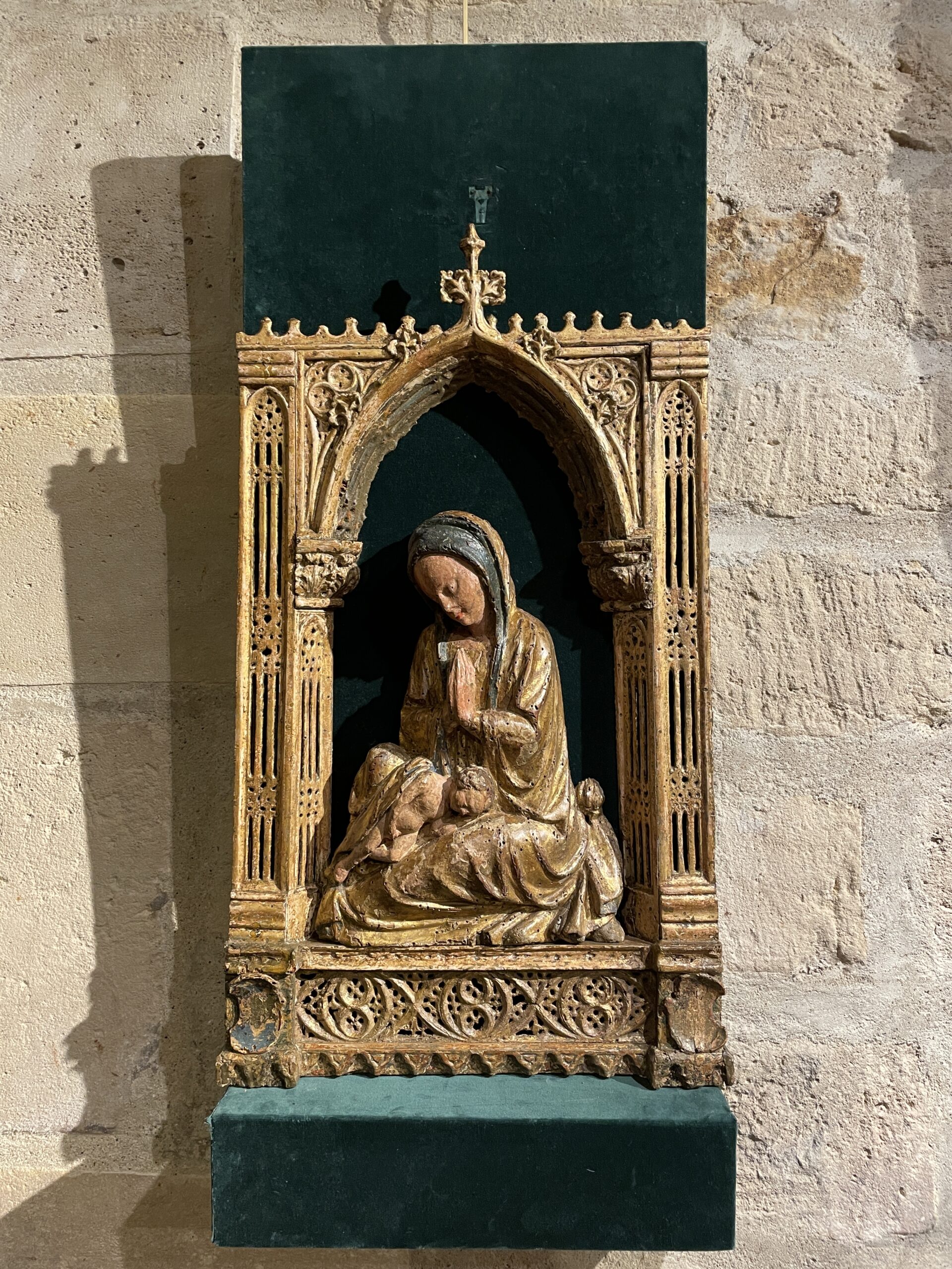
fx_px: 953
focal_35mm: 26
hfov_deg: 53.1
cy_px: 634
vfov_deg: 67.3
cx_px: 476
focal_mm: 4.2
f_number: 1.6
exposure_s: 1/50
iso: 125
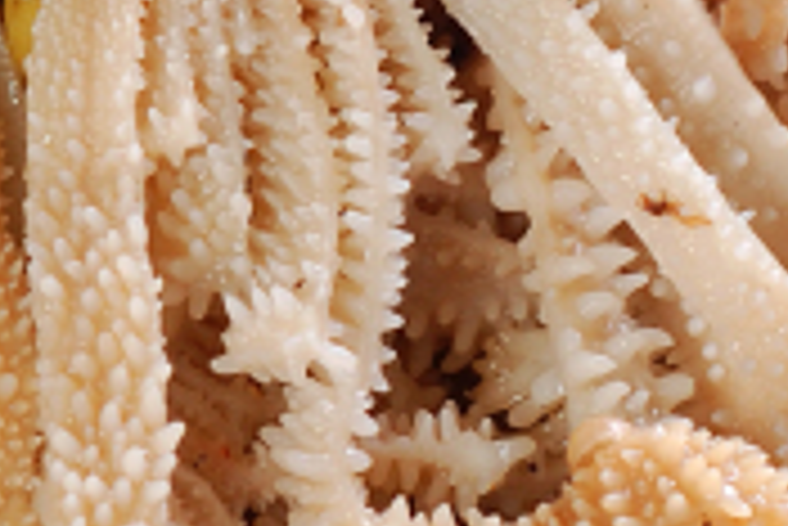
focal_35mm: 528
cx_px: -135
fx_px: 11567
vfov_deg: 2.6
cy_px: -236
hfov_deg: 3.9
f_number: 11
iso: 160
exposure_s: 1/160
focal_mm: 60
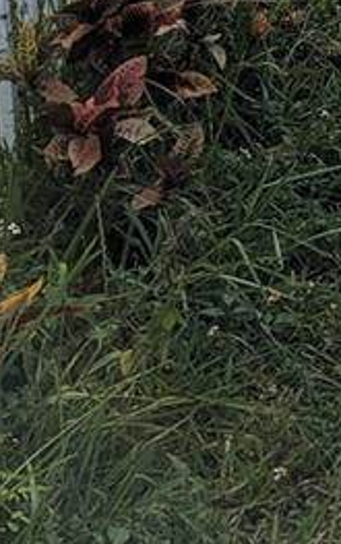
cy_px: -327
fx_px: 1720
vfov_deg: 16.1
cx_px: 861
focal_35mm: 116
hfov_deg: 9.8
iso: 20
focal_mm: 6.9
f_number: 1.68
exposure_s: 1/1383
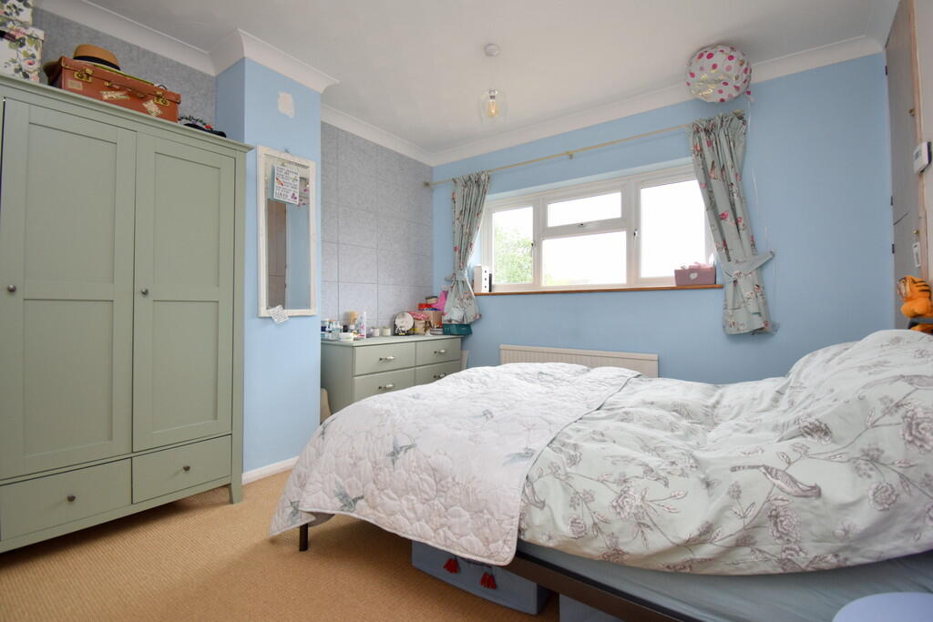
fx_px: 389
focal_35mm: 15
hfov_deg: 100.4
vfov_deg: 77.3
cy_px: 311
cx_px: 466
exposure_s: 1/200
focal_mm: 10
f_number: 5
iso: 400
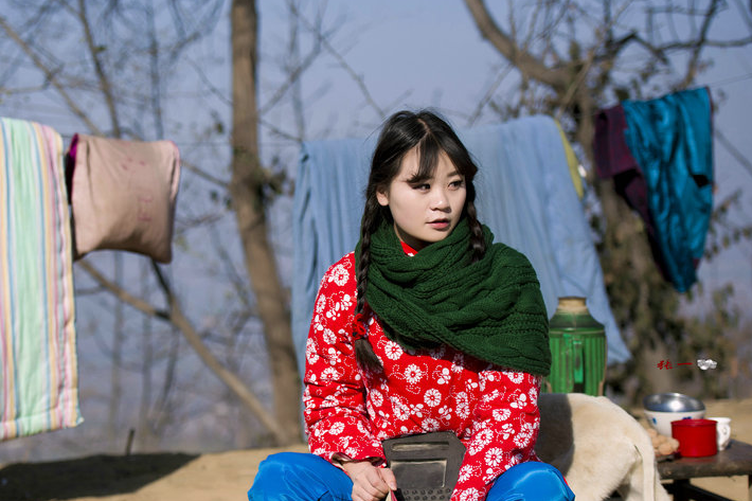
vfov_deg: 13.5
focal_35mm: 101
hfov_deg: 20.1
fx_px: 2109
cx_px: 229
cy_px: 308
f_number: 2.8
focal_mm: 70
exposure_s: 1/2500
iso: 100
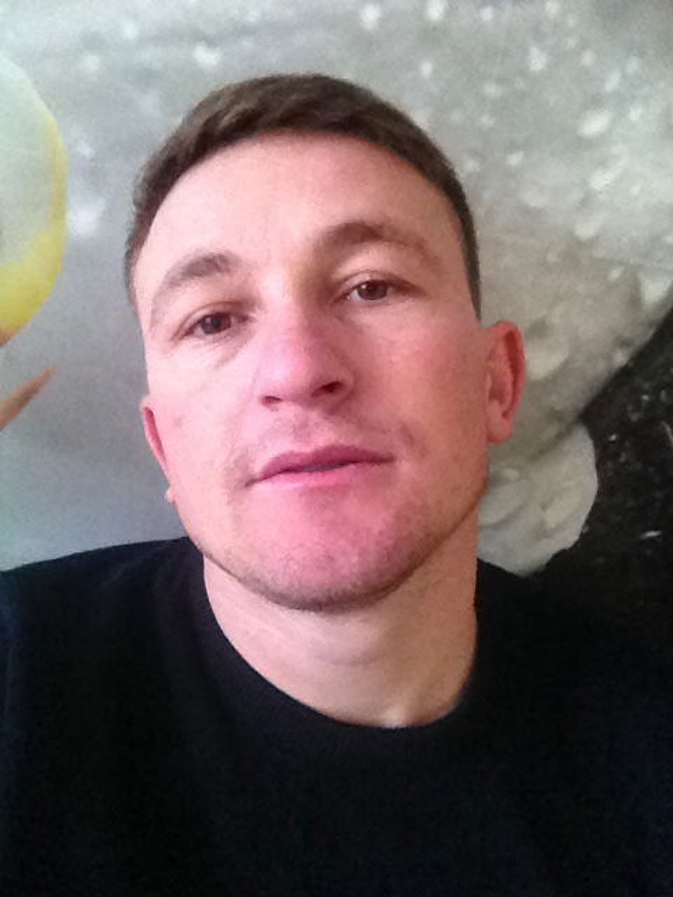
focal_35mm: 35
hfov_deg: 40.7
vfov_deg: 52.6
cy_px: 448
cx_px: 336
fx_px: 907
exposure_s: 1/30
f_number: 2.4
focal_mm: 1.85
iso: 640
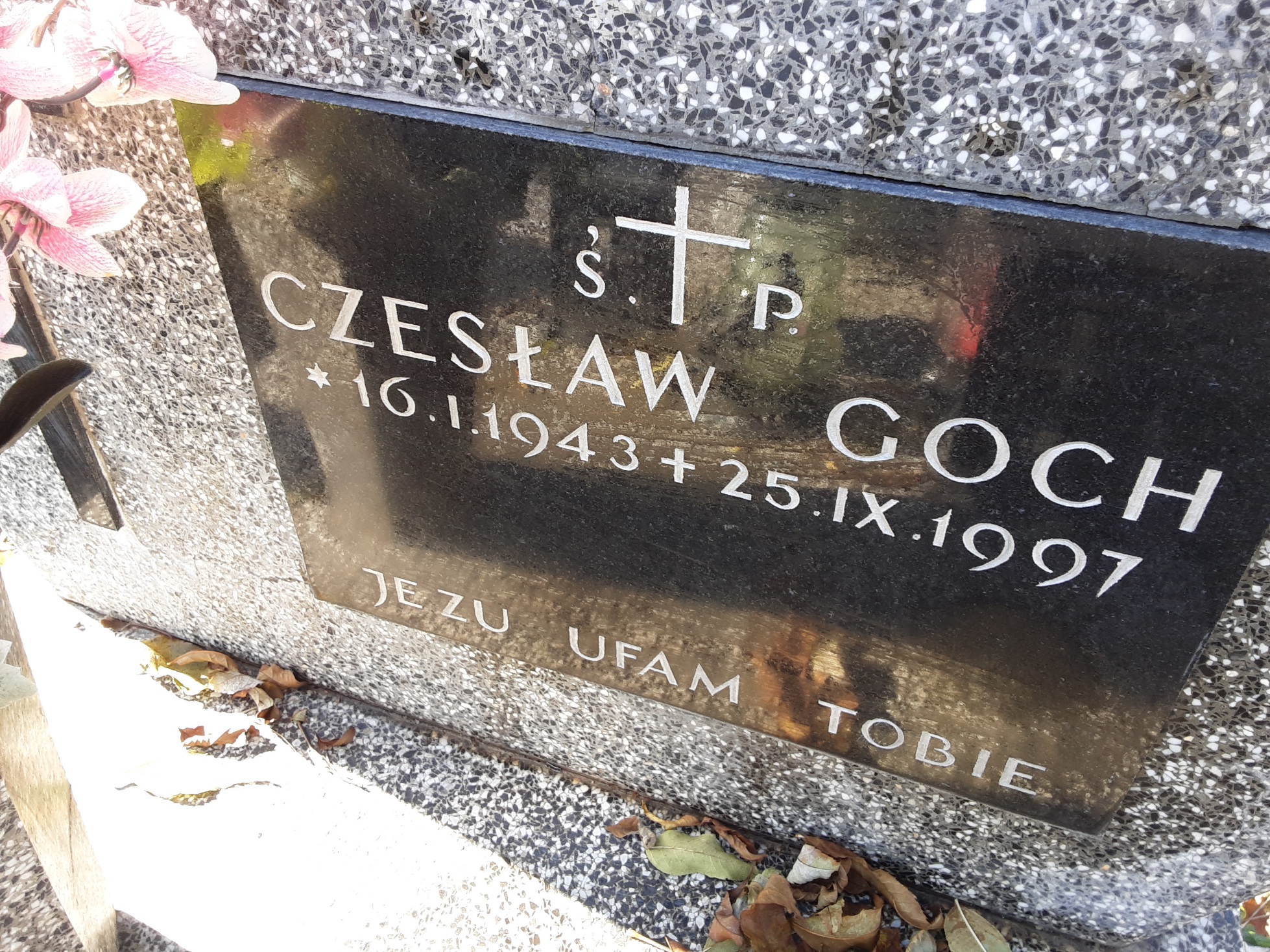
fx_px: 1027
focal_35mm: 28
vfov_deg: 49.7
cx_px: 635
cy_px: 476
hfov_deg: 63.5
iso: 40
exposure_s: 1/100
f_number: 1.9
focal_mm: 2.9
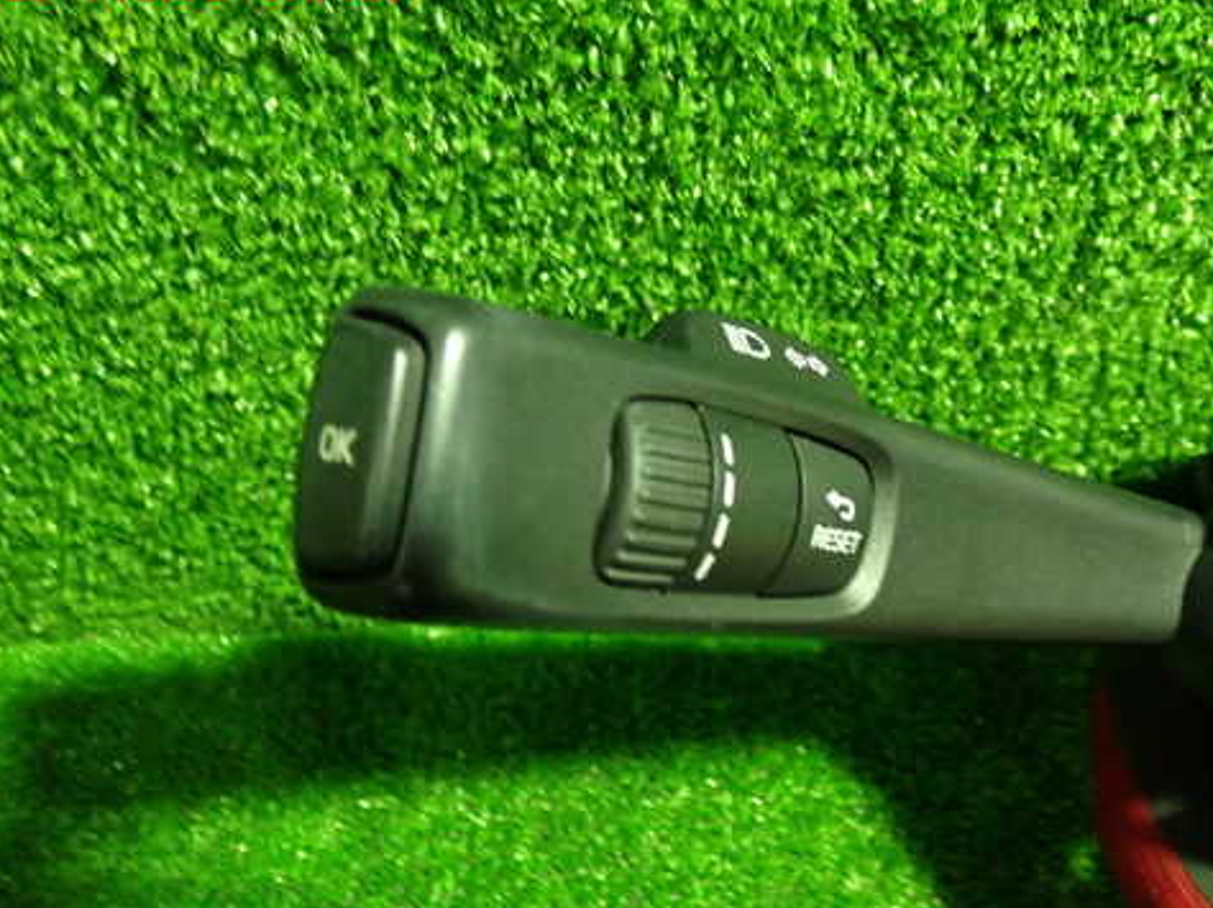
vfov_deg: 37.6
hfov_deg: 48.8
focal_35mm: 38
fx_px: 1331
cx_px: 701
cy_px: 527
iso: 640
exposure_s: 1/30
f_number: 2.3
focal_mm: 5.4
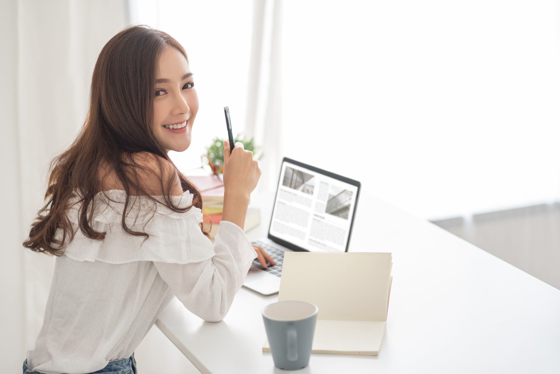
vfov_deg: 16.1
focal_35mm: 85
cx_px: 280
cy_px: 187
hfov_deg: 23.9
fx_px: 1323
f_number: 2
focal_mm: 85
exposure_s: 1/320
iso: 640
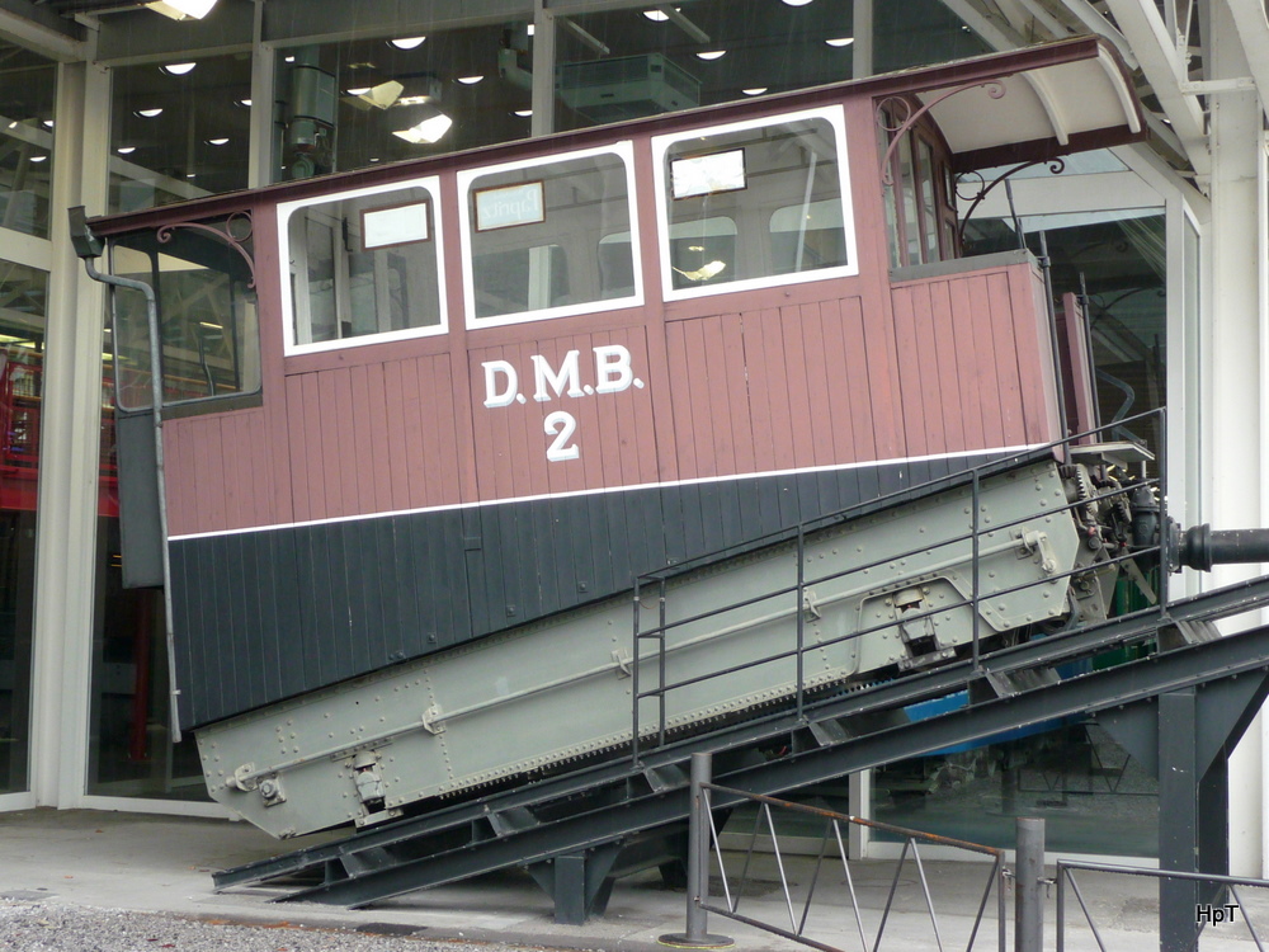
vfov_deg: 29.1
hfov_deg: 38.2
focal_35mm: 50
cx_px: 634
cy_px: 476
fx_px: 1833
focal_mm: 8.5
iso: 200
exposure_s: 1/40
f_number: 4.2
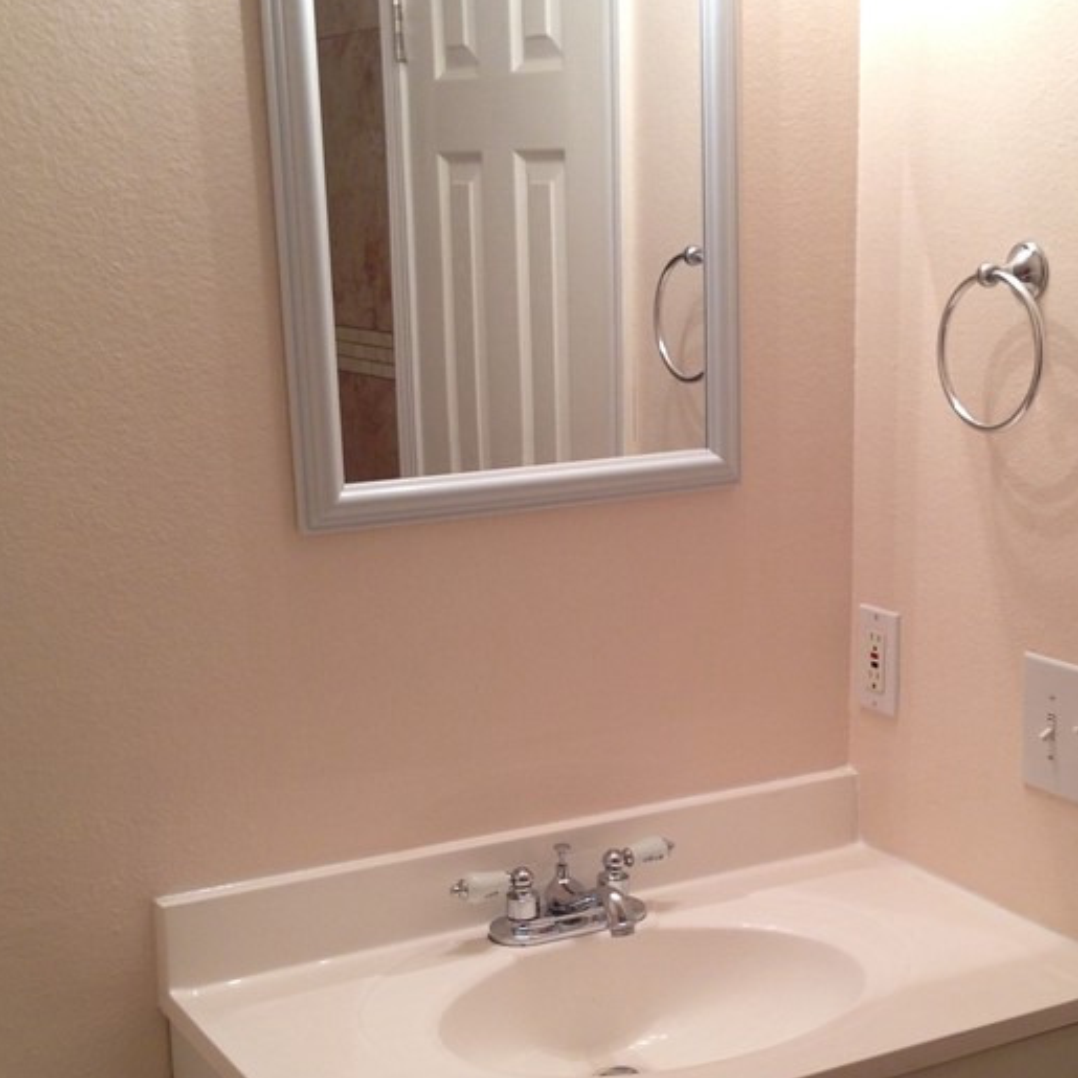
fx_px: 2044
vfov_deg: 29.5
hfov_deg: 29.2
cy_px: 659
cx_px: 760
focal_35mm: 58
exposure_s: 1/20
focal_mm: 4.12
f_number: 2.4
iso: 64
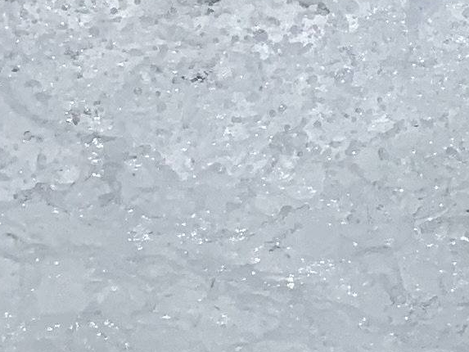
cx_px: 1576
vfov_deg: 8.1
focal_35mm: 183
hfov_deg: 8.4
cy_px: 139
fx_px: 2480
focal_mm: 4.25
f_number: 1.8
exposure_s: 1/6897
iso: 25
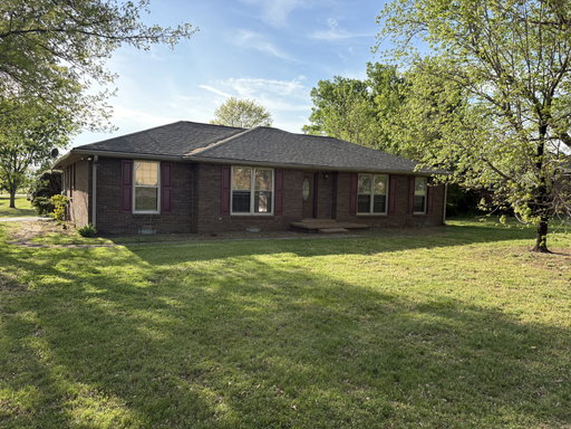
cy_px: 214
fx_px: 429
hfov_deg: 67.3
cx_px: 286
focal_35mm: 26
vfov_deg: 53.1
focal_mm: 5.96
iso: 64
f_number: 1.6
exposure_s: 1/2075
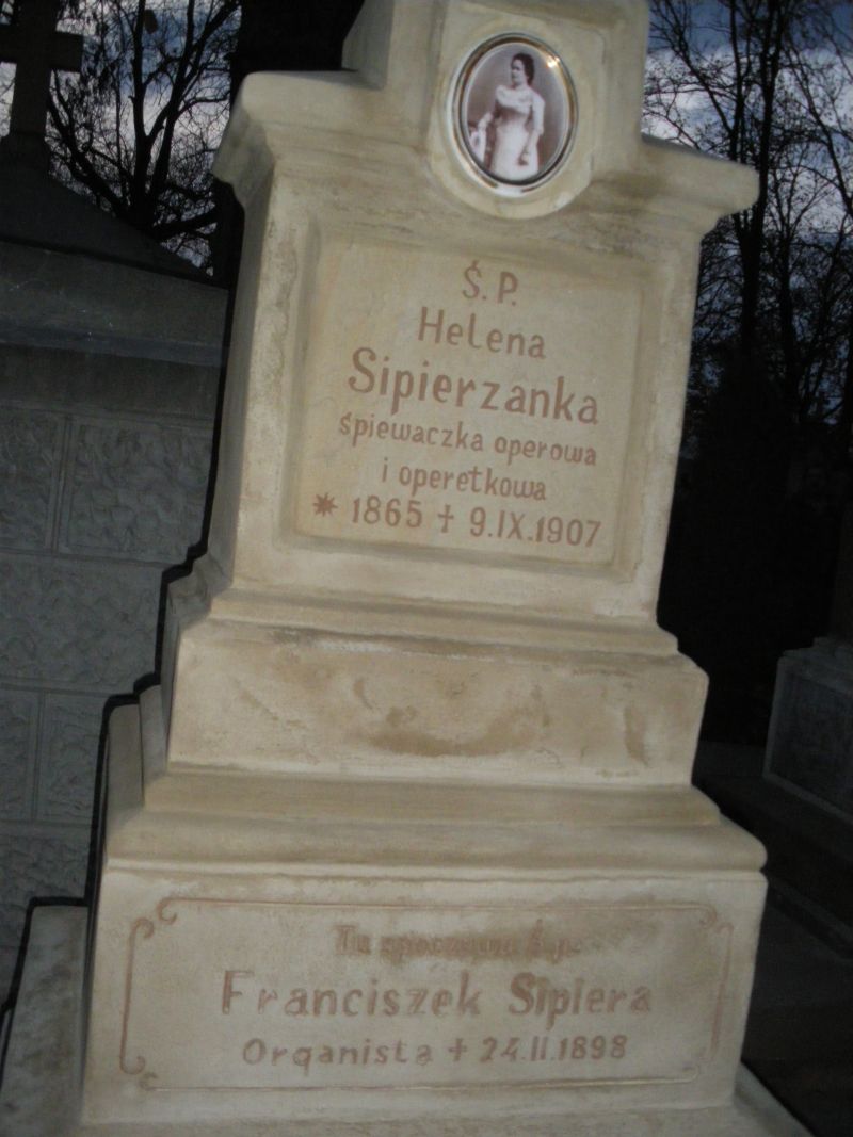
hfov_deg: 39.6
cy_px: 568
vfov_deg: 51.4
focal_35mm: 36
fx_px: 1183
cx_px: 426
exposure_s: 1/50
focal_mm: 6.3
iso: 400
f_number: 3.5
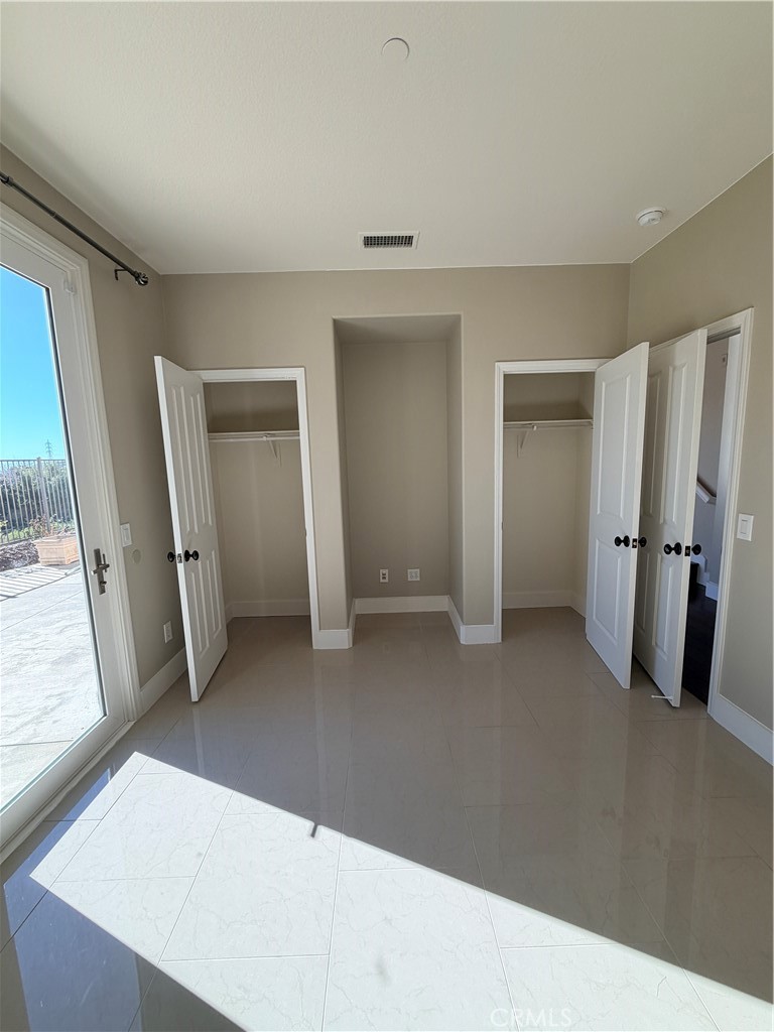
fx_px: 417
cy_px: 516
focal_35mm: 14
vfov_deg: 102.1
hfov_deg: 85.7
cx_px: 387
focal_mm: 2.22
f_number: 2.2
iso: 50
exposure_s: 1/259
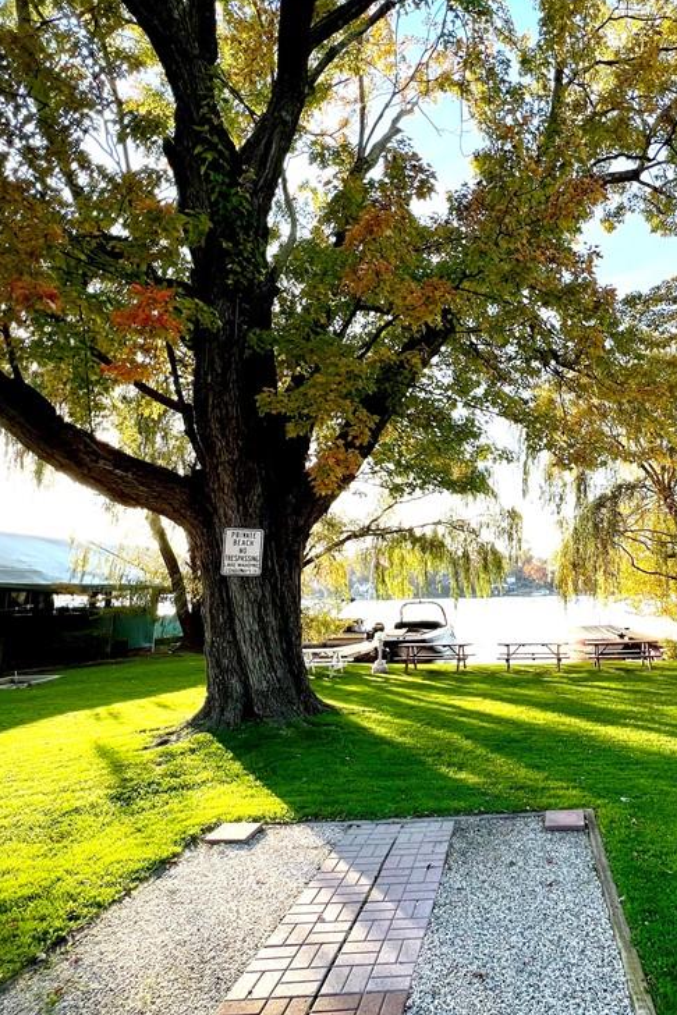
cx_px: 546
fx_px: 536
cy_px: 526
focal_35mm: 19
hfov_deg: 59.3
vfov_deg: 86.9
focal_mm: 1.57
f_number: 1.8
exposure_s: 1/477
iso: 32
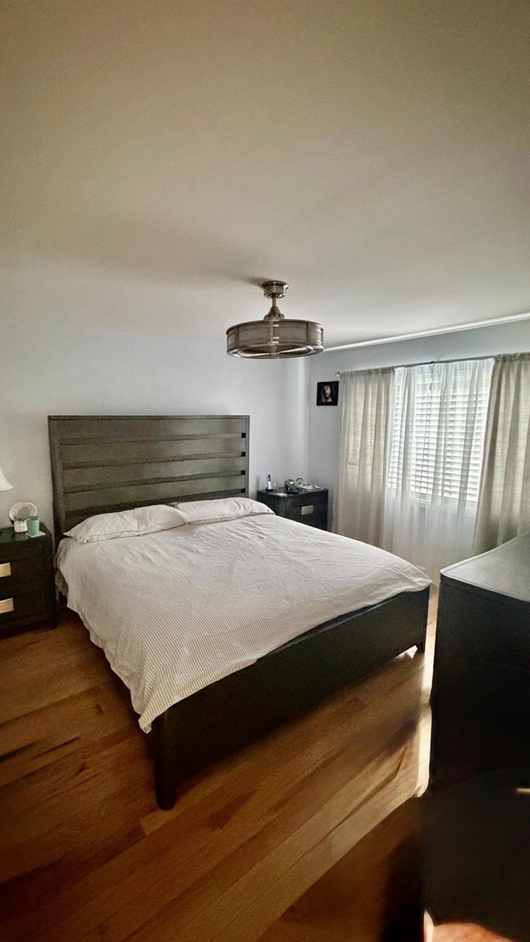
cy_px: 475
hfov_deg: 66.9
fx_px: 400
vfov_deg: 99.4
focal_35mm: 16
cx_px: 233
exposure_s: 1/30
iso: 1250
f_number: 2.2
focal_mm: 2.22
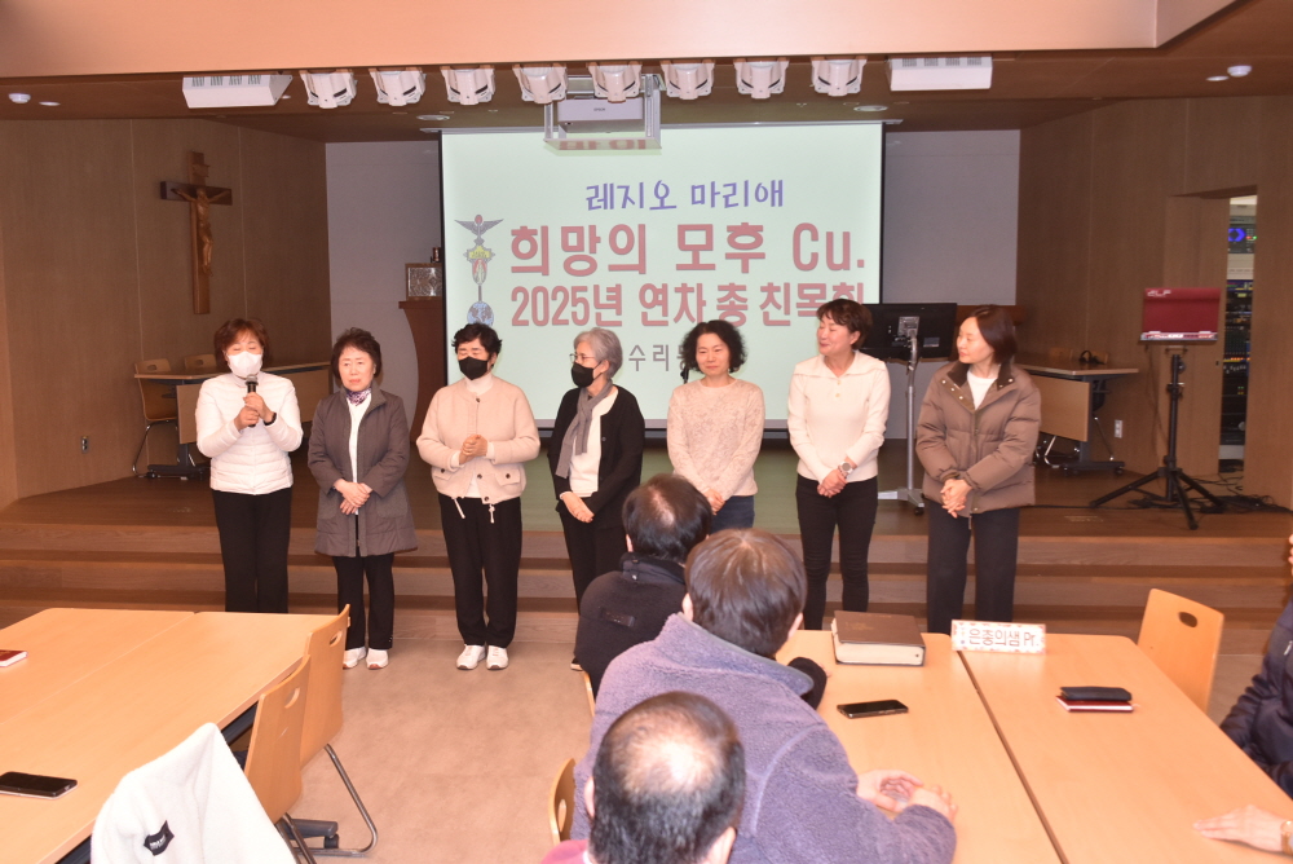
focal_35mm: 34
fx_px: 1240
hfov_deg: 55.1
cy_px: 432
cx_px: 646
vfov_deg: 38.4
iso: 800
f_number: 5.6
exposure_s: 1/125
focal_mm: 23
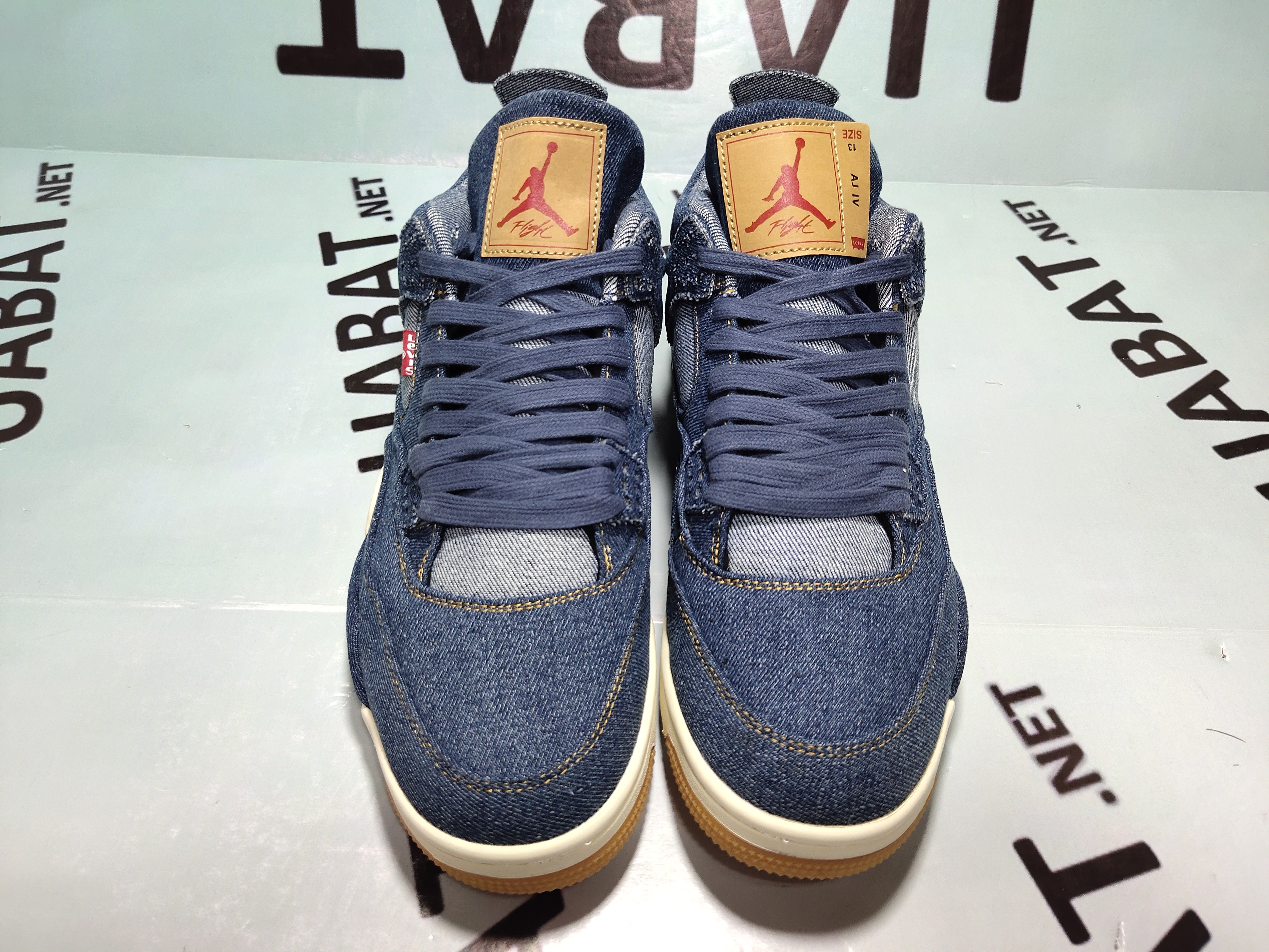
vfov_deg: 46.8
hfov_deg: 60.0
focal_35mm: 30
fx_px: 1100
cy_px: 476
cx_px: 634
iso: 135
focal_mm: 4.35
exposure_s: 1/100
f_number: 1.79
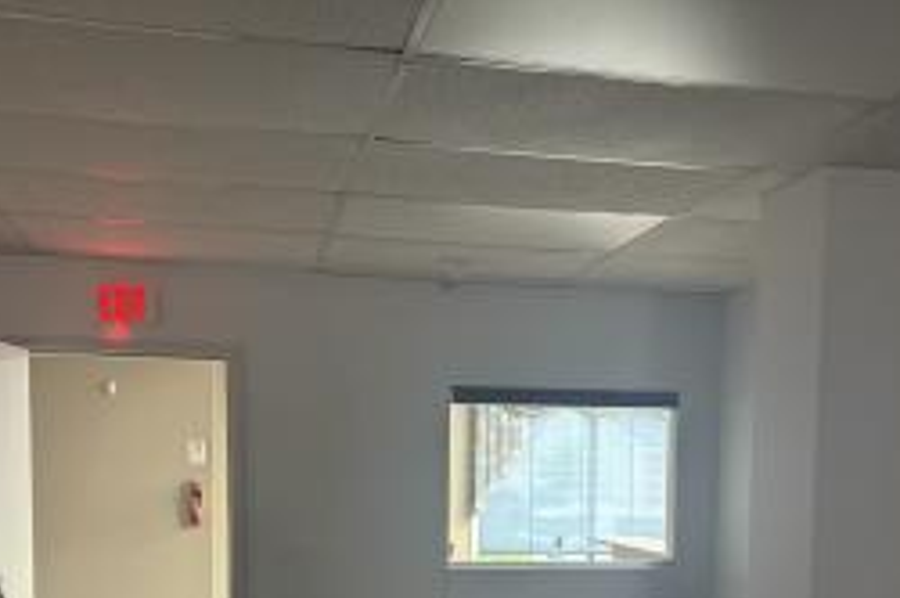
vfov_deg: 31.8
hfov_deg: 48.5
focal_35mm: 40
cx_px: 461
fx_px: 999
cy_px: 530
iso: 800
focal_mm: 6.76
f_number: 1.78
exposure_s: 1/40
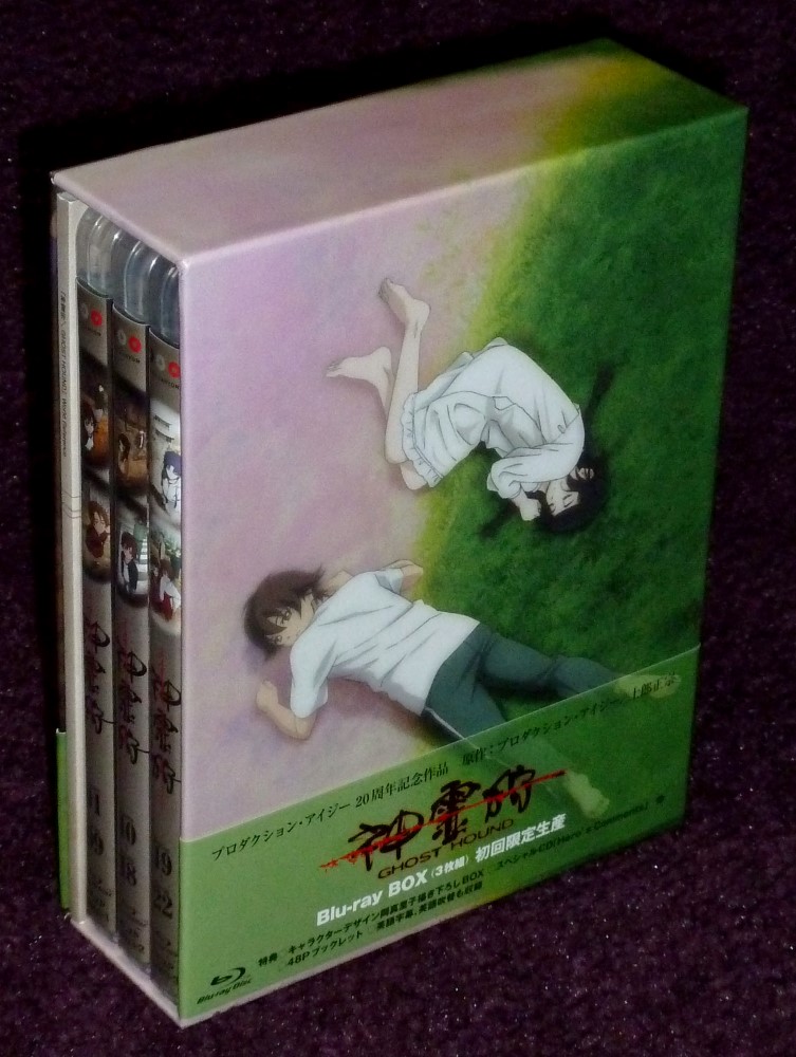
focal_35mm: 59
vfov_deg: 32.7
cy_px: 528
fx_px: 1804
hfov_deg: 24.9
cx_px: 398
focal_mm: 9.7
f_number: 3.9
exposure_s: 1/60
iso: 400
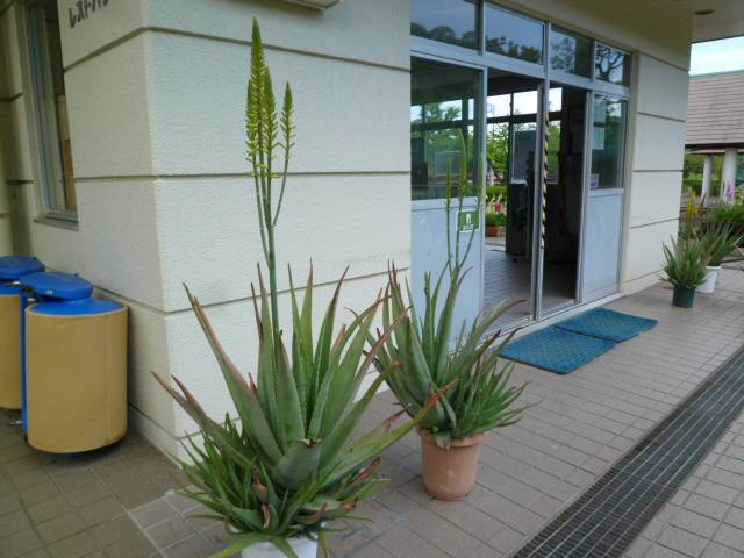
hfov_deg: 69.4
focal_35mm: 25
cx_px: 372
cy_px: 279
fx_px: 537
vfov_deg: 54.9
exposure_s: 1/200
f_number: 4
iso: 80
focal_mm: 4.5
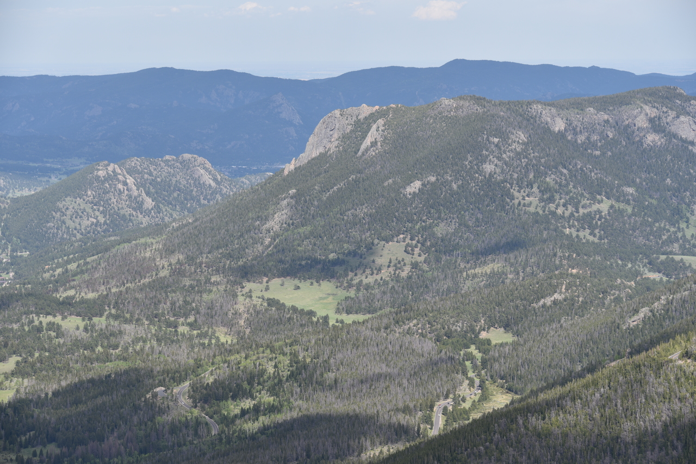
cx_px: 348
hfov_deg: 18.3
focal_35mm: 112
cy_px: 232
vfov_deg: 12.2
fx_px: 2166
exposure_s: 1/250
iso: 100
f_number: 8
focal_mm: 112
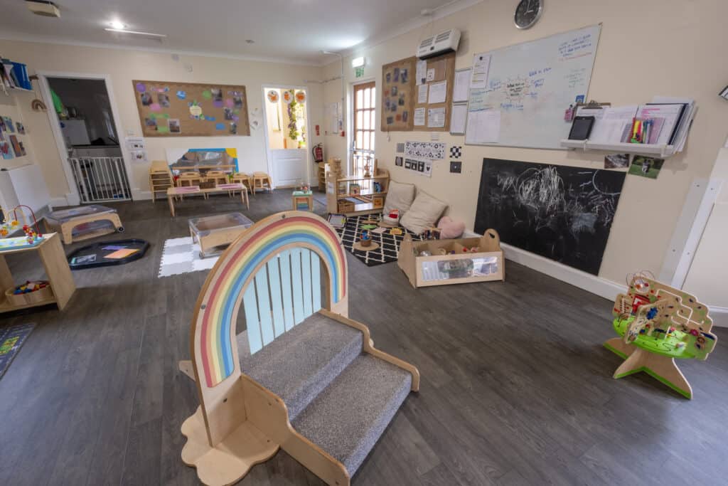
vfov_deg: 77.3
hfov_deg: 100.4
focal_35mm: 15
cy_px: 243
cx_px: 364
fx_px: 303
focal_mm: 10
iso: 125
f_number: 10
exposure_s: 2
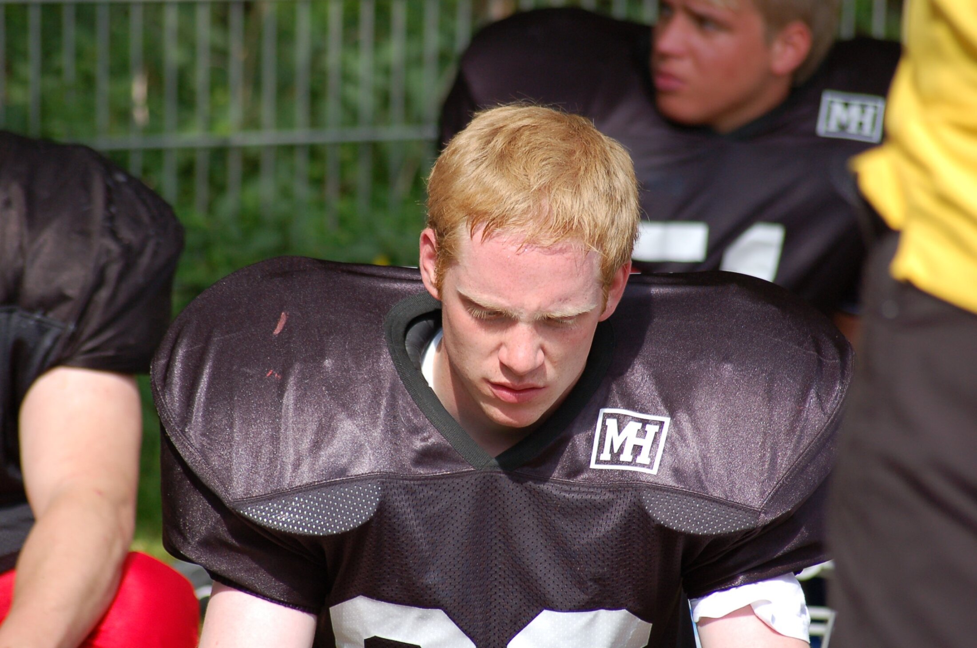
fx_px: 6907
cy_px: 324
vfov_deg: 5.4
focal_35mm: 255
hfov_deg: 8.1
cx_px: 488
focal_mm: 170
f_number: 4.8
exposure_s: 1/1000
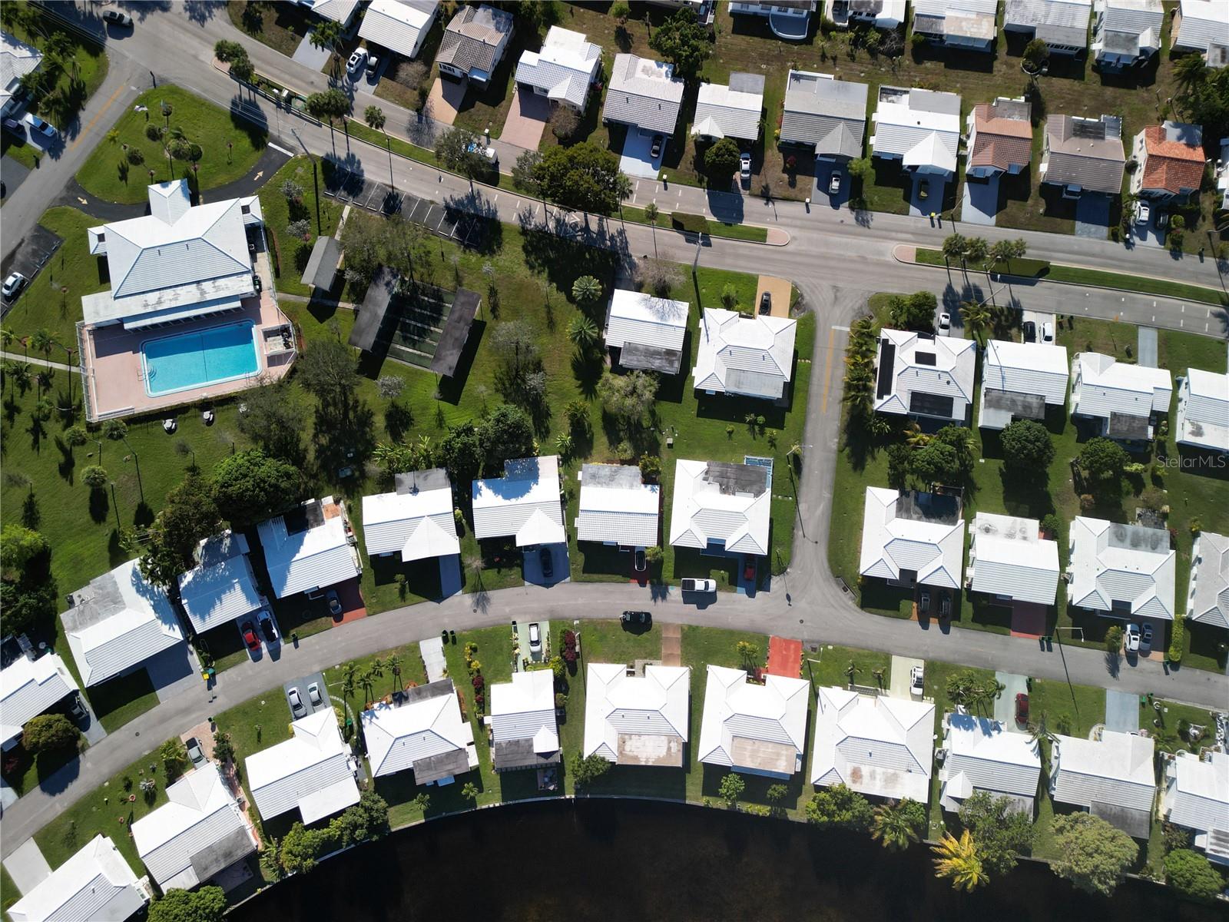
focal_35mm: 24
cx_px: 614
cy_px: 461
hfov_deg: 71.6
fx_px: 852
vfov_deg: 56.8
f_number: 1.7
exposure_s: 1/500
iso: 100
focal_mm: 6.72
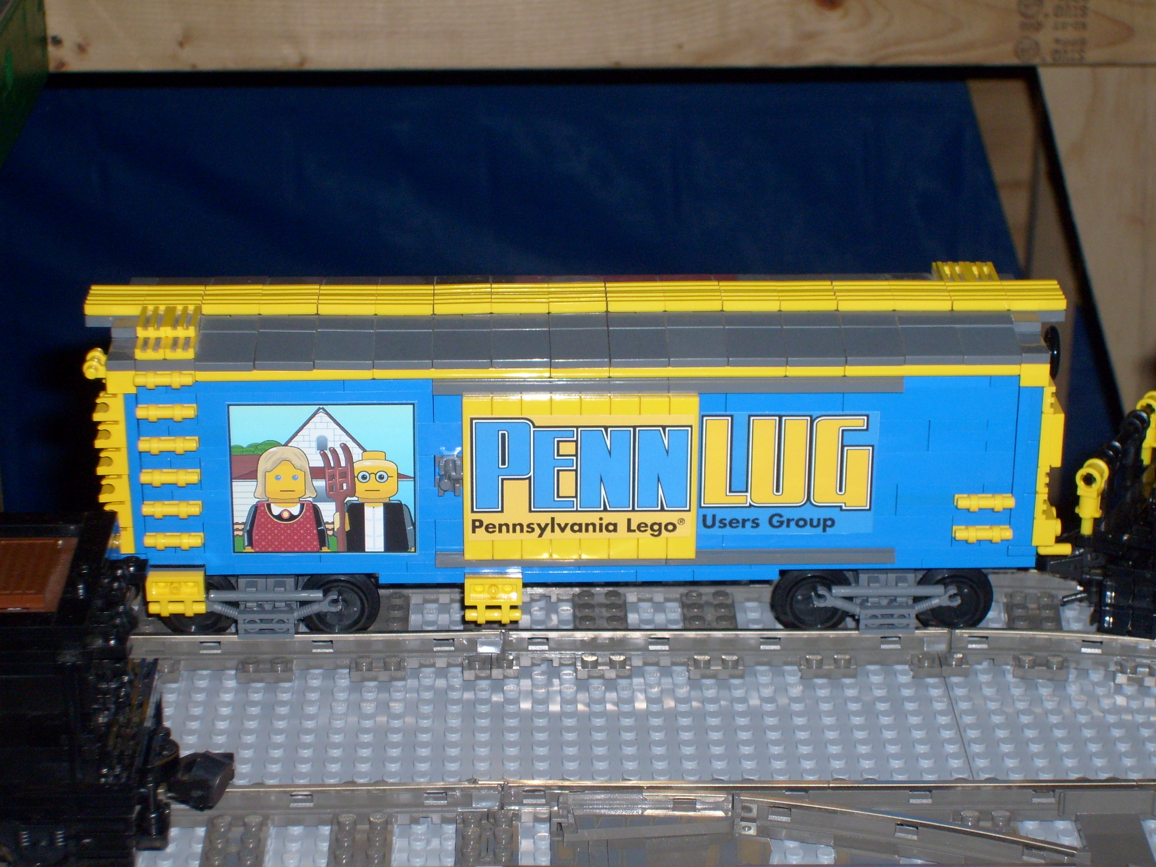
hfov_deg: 21.3
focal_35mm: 92
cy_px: 434
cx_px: 578
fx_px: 3072
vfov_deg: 16.1
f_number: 4.6
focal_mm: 15.5
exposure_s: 1/90
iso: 100
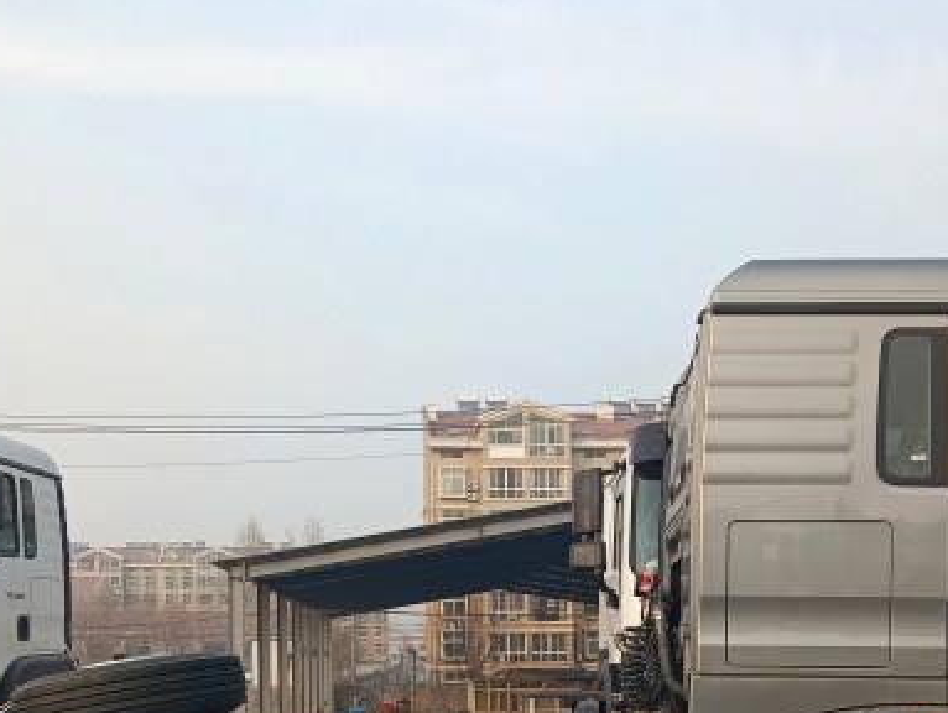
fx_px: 1316
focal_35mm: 48
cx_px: 522
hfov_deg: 39.6
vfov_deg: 29.0
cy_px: 651
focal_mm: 5.59
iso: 100
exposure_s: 1/155
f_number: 1.88
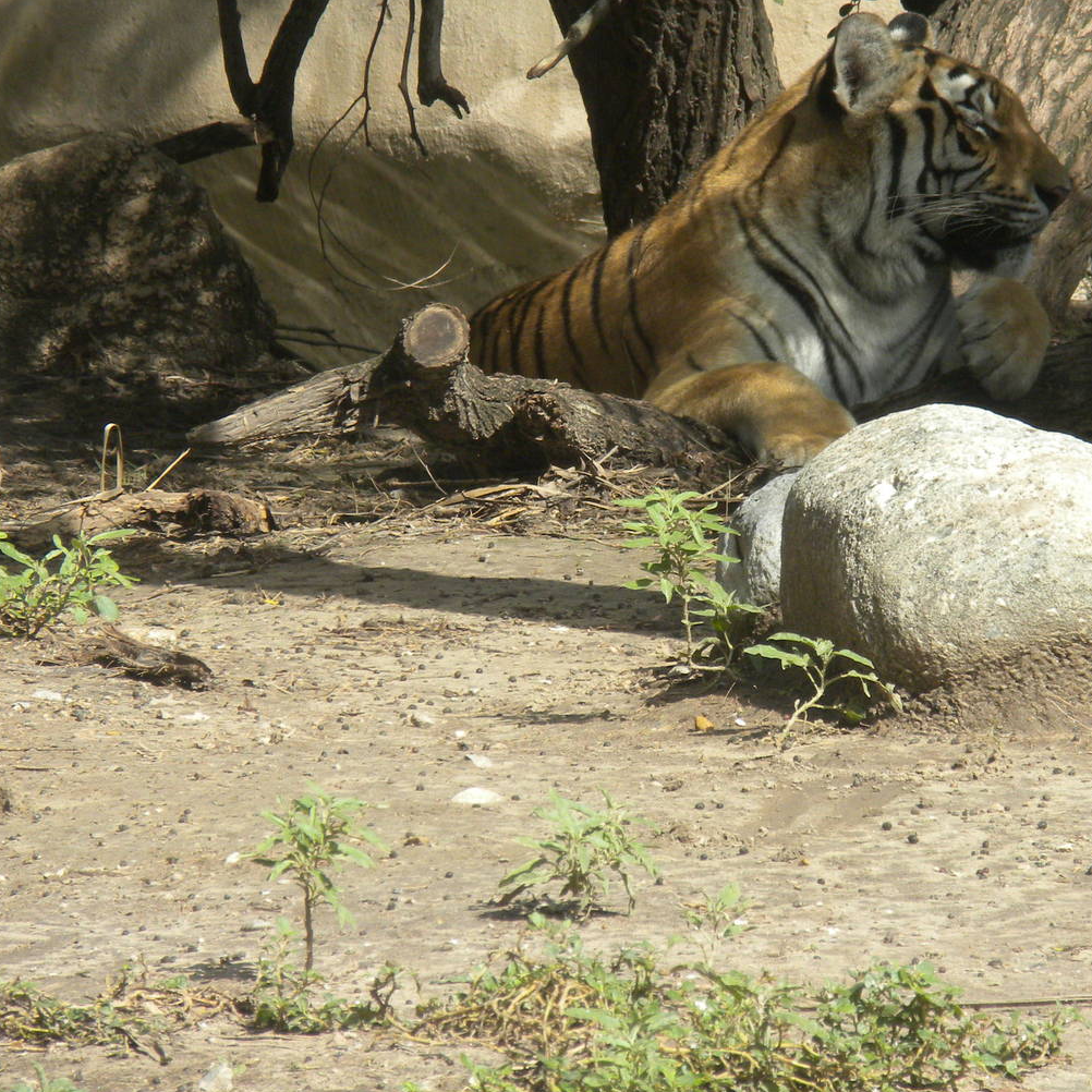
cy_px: 459
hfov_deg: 5.2
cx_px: 760
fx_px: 11992
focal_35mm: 336
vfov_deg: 5.2
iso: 142
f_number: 5.2
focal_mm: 42.1
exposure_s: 1/486
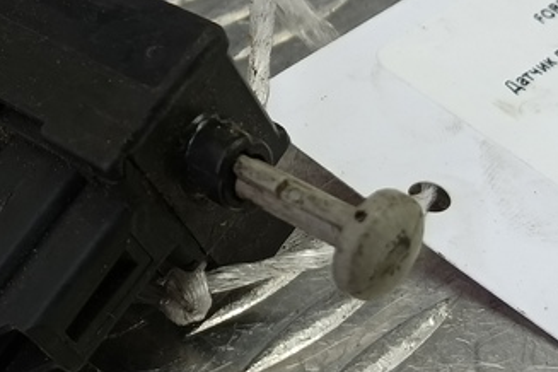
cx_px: 159
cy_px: 171
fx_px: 1162
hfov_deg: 26.7
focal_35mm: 75
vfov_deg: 18.2
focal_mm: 4.11
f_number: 1.6
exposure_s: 1/50
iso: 110
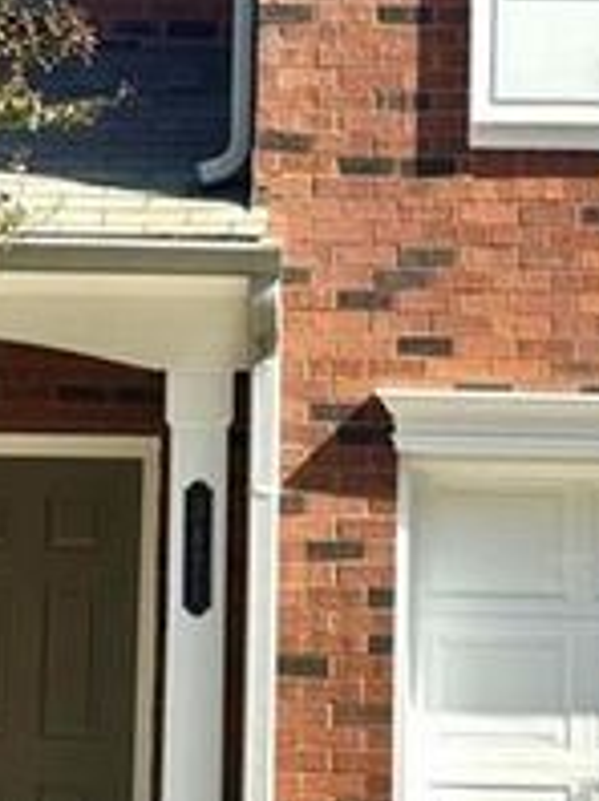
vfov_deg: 12.1
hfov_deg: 9.1
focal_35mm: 162
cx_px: 312
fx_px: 3746
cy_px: 75
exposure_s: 1/3425
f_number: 1.78
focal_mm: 6.76
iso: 64
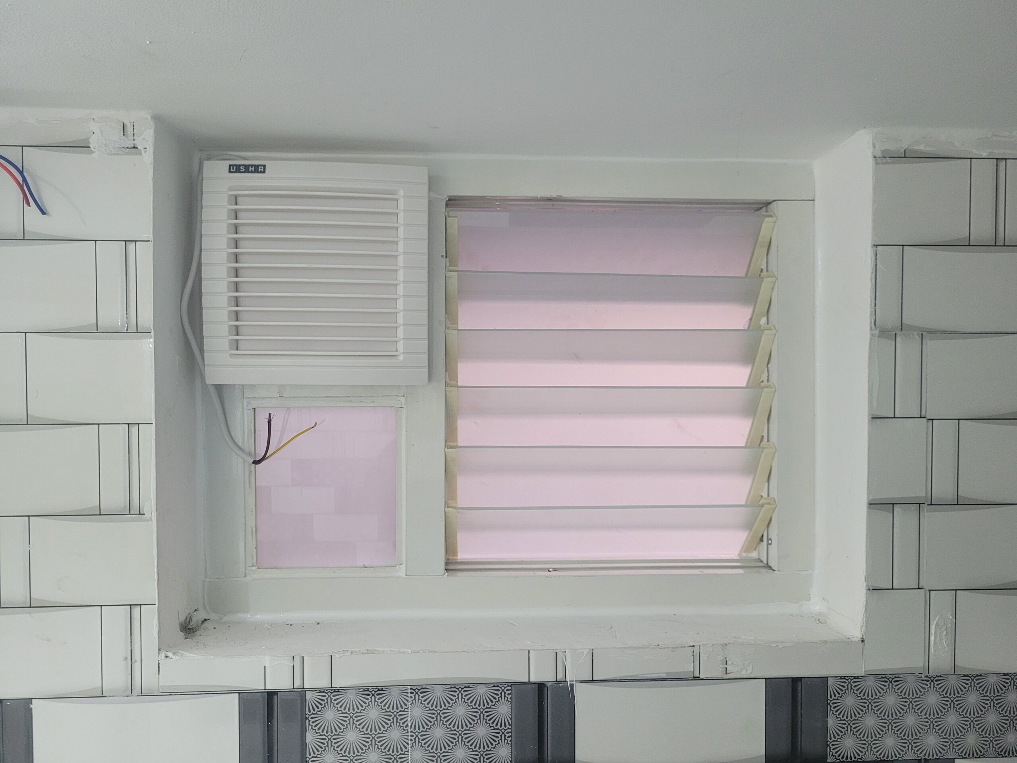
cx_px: 508
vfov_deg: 53.1
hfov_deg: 67.3
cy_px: 382
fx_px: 764
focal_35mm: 26
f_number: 1.8
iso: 500
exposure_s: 1/50
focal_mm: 5.4
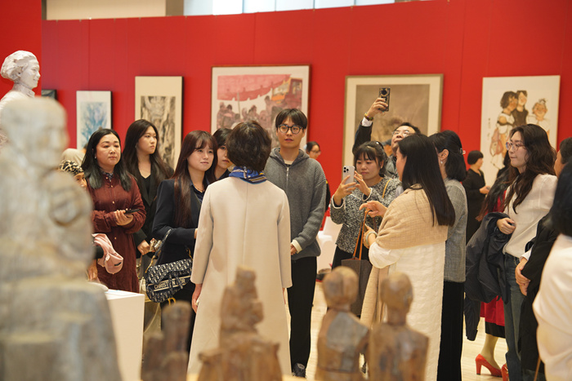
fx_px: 1112
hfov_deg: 28.8
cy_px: 190
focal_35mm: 70
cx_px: 286
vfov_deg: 19.5
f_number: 4.5
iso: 1250
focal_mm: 70
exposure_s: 1/125
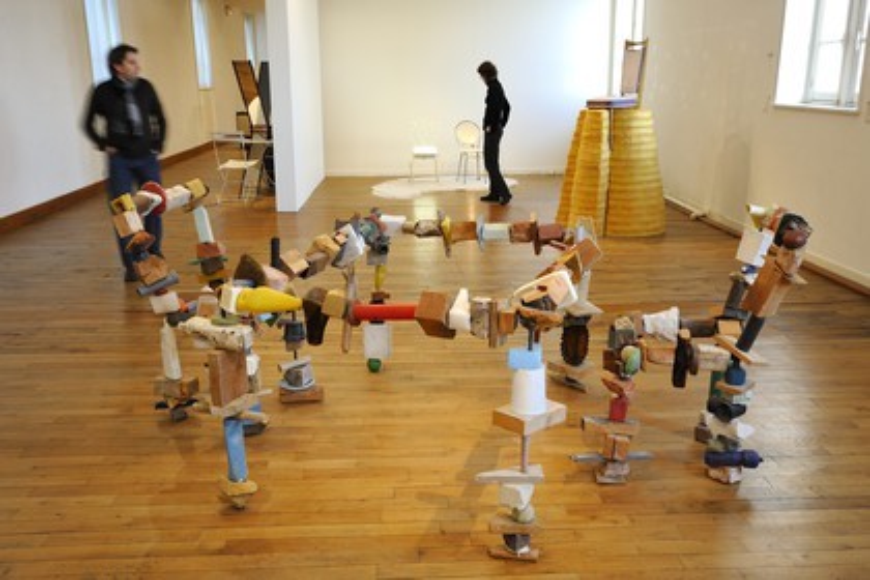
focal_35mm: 32
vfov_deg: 41.1
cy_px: 290
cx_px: 435
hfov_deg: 58.7
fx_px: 773
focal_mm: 32
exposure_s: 1/4
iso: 200
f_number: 11
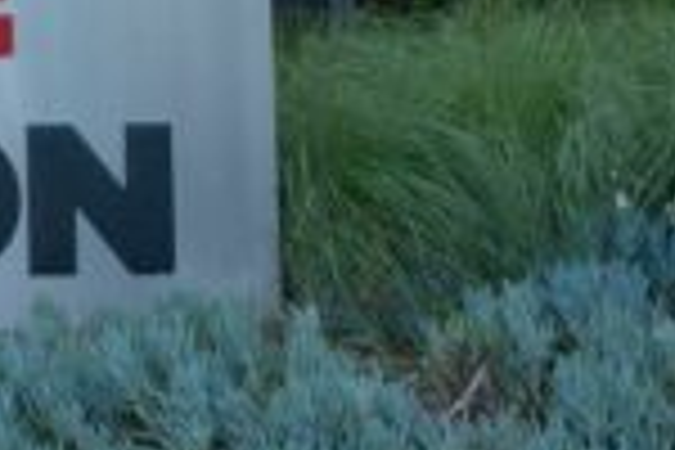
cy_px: -560
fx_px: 2044
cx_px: -90
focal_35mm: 109
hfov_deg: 18.0
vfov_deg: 11.0
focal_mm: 16
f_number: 10
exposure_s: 1/50
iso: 1000
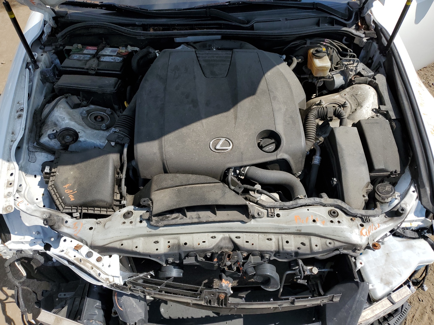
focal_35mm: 26
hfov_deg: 67.3
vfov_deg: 53.1
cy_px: 162
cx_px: 217
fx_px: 326
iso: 50
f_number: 1.5
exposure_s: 1/3333
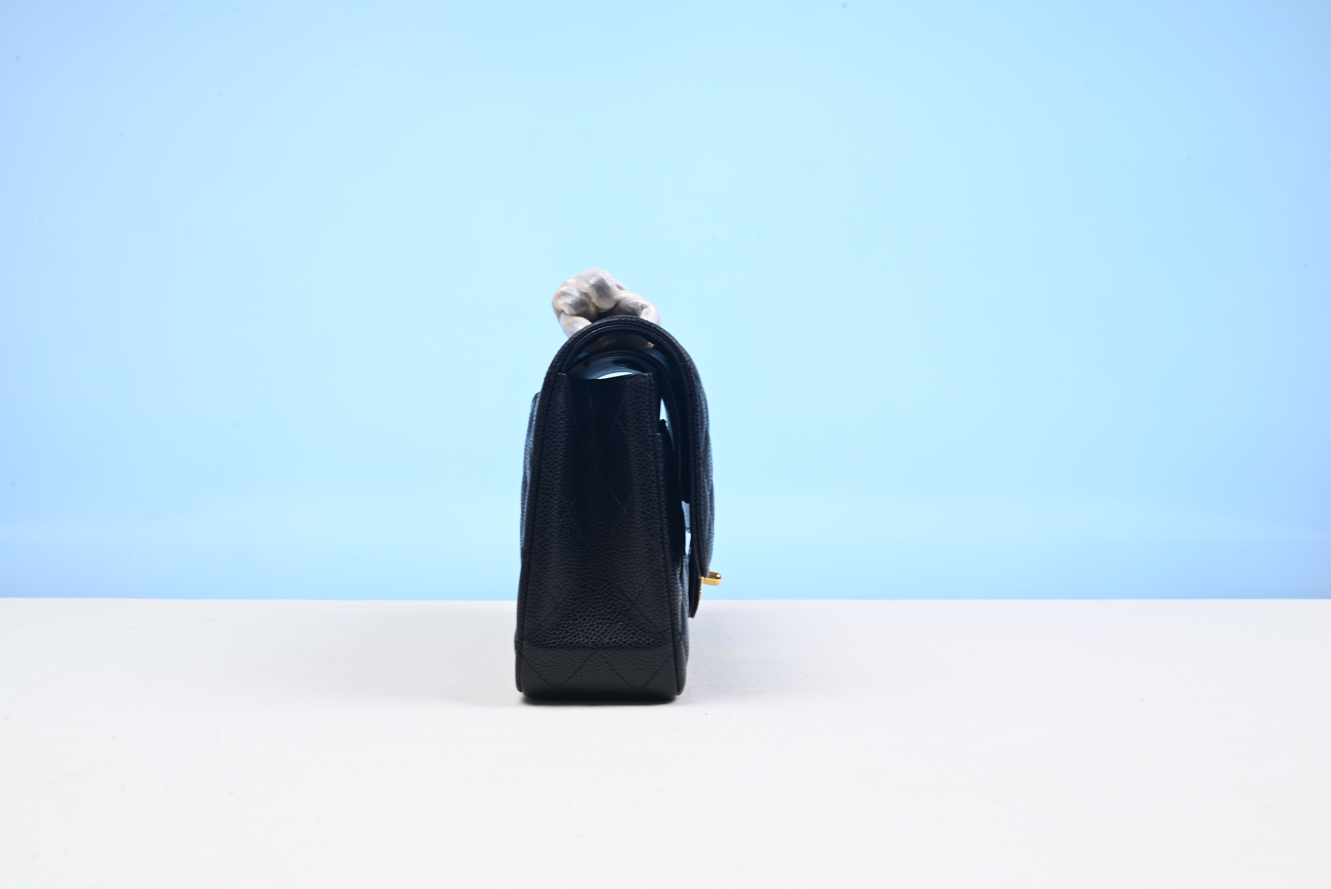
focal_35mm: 40
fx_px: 1479
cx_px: 666
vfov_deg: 33.4
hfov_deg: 48.4
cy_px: 444
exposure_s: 1/2
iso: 100
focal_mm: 40
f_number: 16
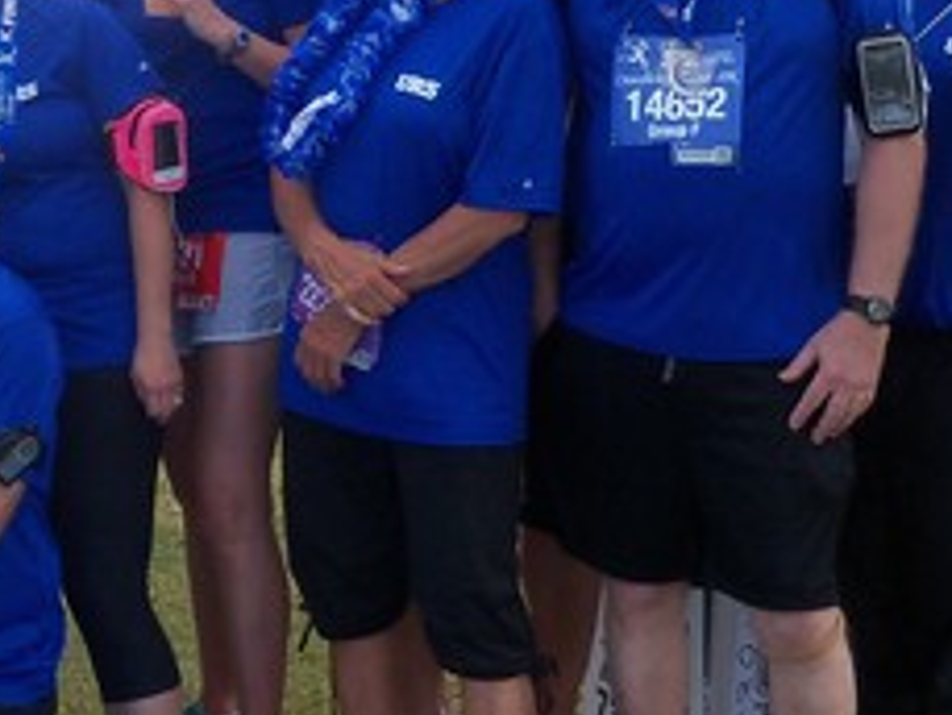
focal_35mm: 110
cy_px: 137
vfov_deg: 13.4
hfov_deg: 17.3
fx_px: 3027
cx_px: -62
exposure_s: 1/400
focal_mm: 6.2
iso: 64
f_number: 3.5
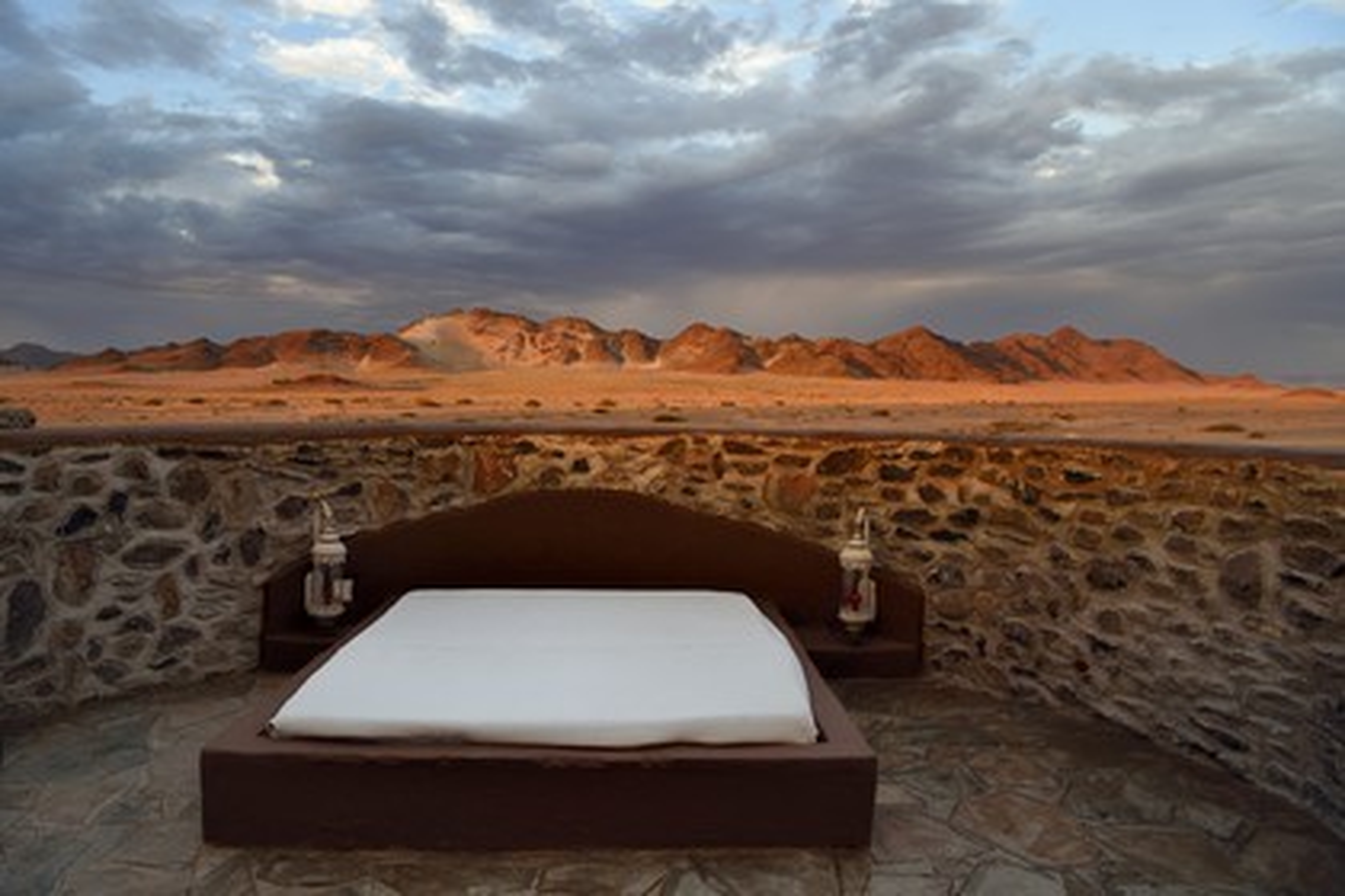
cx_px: 672
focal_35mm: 24
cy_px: 448
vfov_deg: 53.1
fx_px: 897
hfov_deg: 73.7
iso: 400
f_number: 8
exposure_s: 1/100
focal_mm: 24
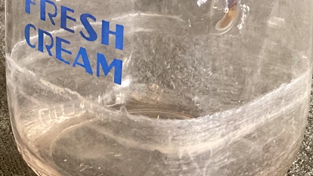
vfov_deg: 13.5
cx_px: 115
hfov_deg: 24.9
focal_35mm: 85
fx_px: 705
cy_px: -81
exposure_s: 1/60
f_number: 2.4
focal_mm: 3.3
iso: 250
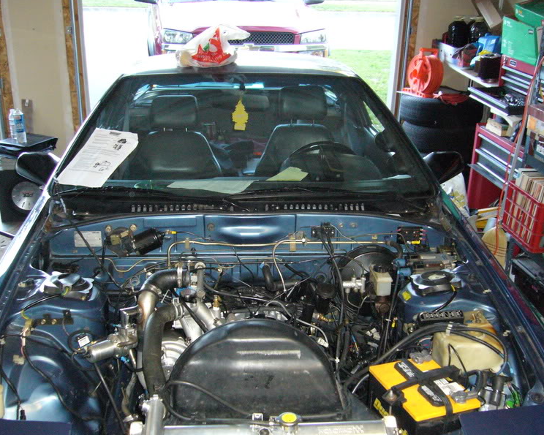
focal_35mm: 42
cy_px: 216
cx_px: 253
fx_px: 676
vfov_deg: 35.7
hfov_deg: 43.8
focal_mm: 6.6
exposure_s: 1/30
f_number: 3
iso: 400
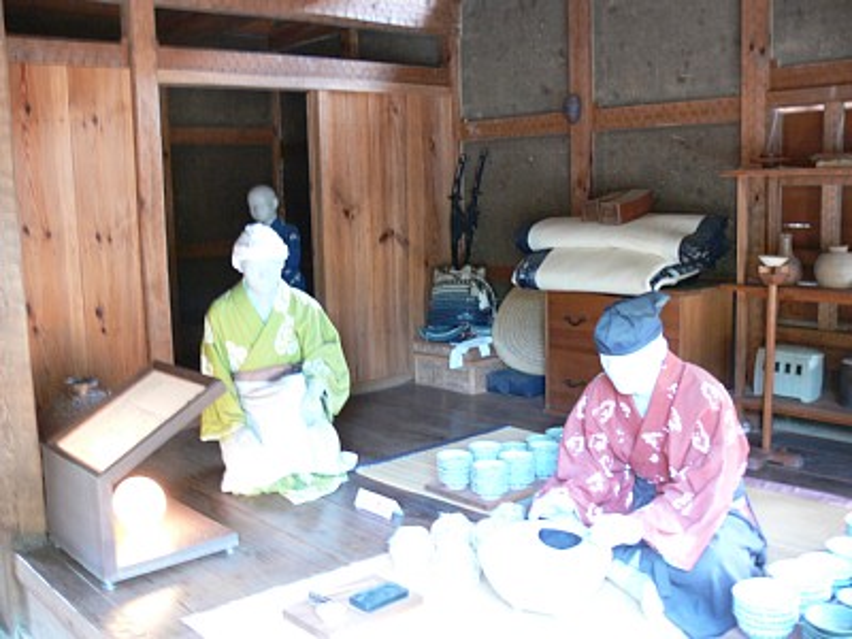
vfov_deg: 40.7
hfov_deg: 52.6
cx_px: 426
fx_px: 861
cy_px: 320
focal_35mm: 35
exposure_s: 1/6
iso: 200
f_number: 2.8
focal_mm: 7.4
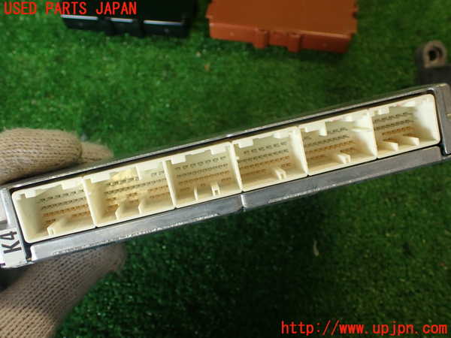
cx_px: 226
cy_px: 169
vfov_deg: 44.2
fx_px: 417
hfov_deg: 56.8
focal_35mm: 32
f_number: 2.4
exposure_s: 1/60
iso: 200
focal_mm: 5.79
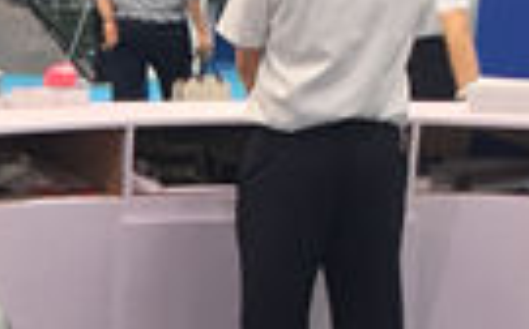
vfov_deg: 7.1
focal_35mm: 182
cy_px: 396
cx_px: -537
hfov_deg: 10.6
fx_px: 2621
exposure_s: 1/40
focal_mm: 4.15
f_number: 2.2
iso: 32
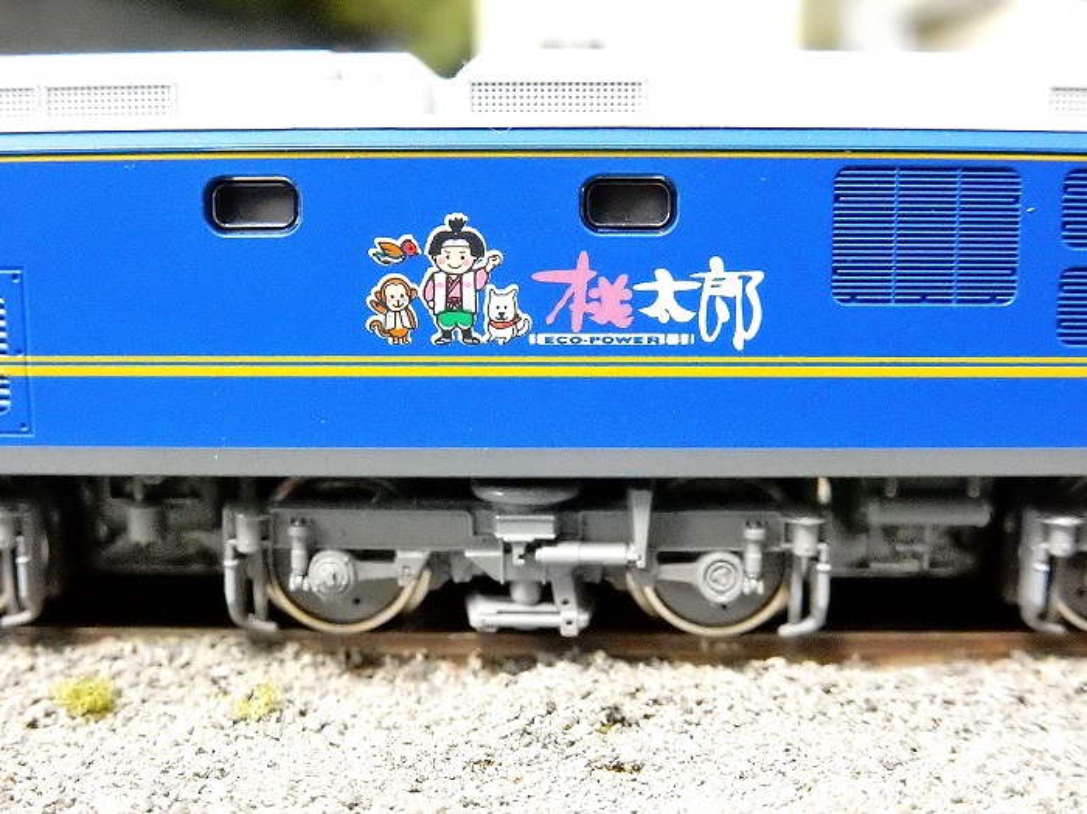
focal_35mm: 51
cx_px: 544
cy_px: 407
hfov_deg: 37.5
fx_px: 1600
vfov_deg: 28.5
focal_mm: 9
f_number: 4.5
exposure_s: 1/20
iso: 3200
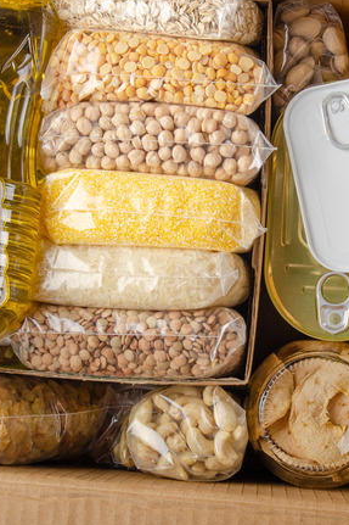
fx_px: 1892
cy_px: 230
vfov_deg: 15.8
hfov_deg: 10.5
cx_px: 281
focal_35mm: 130
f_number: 8
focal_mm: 48
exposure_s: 1/250
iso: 100
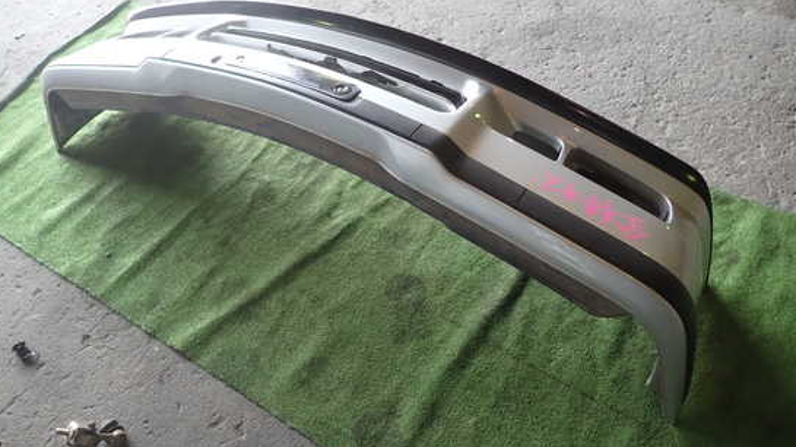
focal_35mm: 30
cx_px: 381
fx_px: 633
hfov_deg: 64.3
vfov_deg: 38.8
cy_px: 184
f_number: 2
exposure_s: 1/80
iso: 100
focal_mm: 4.5
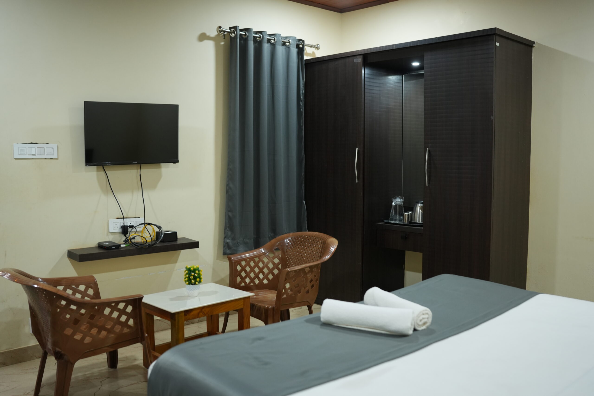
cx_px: 297
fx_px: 577
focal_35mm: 35
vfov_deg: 37.9
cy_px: 198
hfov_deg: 54.4
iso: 1250
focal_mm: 35
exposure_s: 1/200
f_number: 2.5
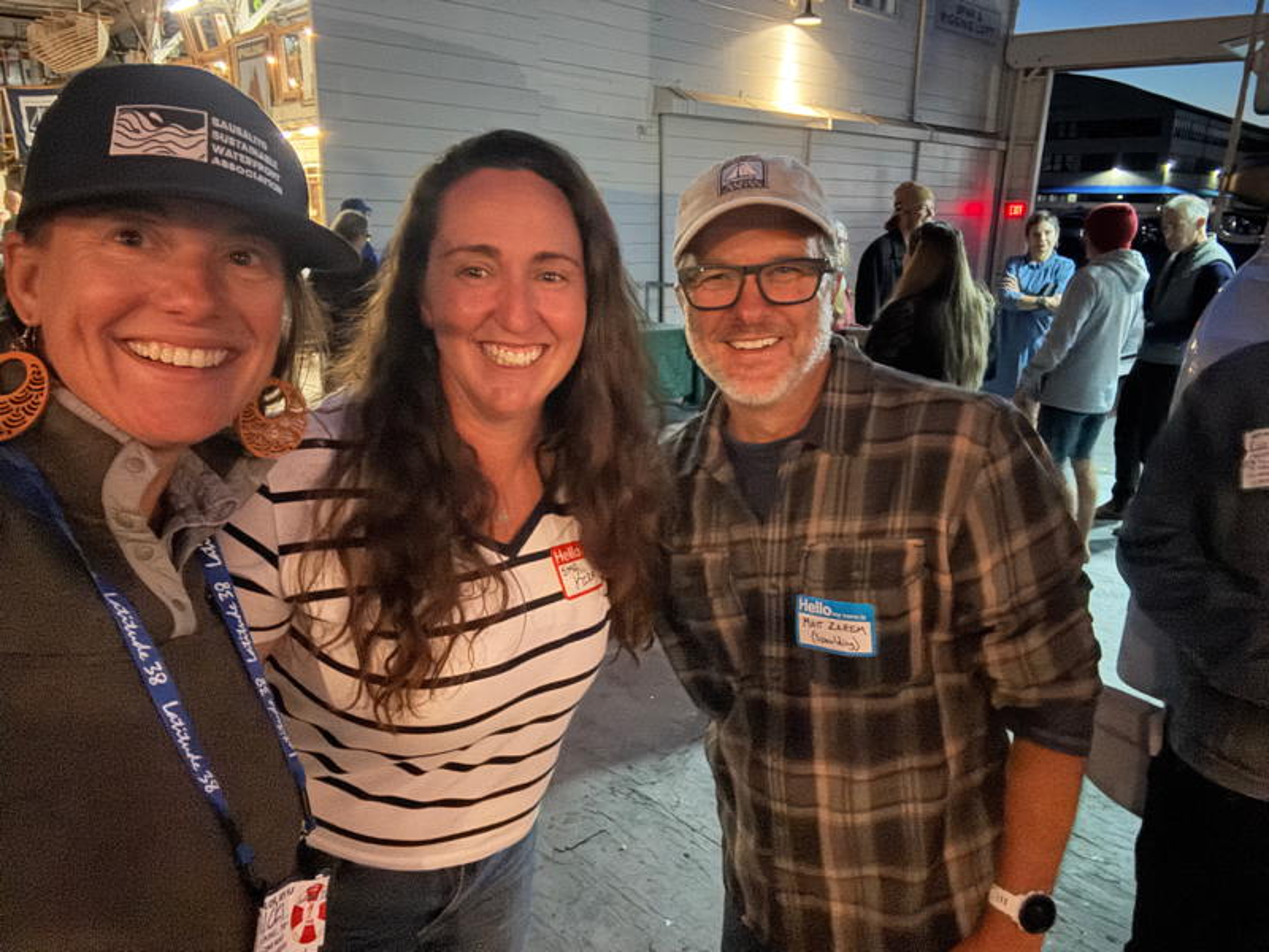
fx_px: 843
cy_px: 476
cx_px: 634
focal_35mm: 23
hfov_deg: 73.9
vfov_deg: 58.9
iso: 2500
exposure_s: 1/15
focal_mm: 2.69
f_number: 1.9
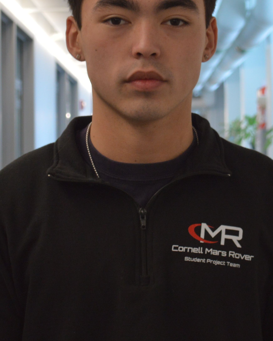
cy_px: 76
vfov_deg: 14.5
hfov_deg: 11.7
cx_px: 140
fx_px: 1333
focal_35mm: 132
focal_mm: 34
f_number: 5
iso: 400
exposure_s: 1/50
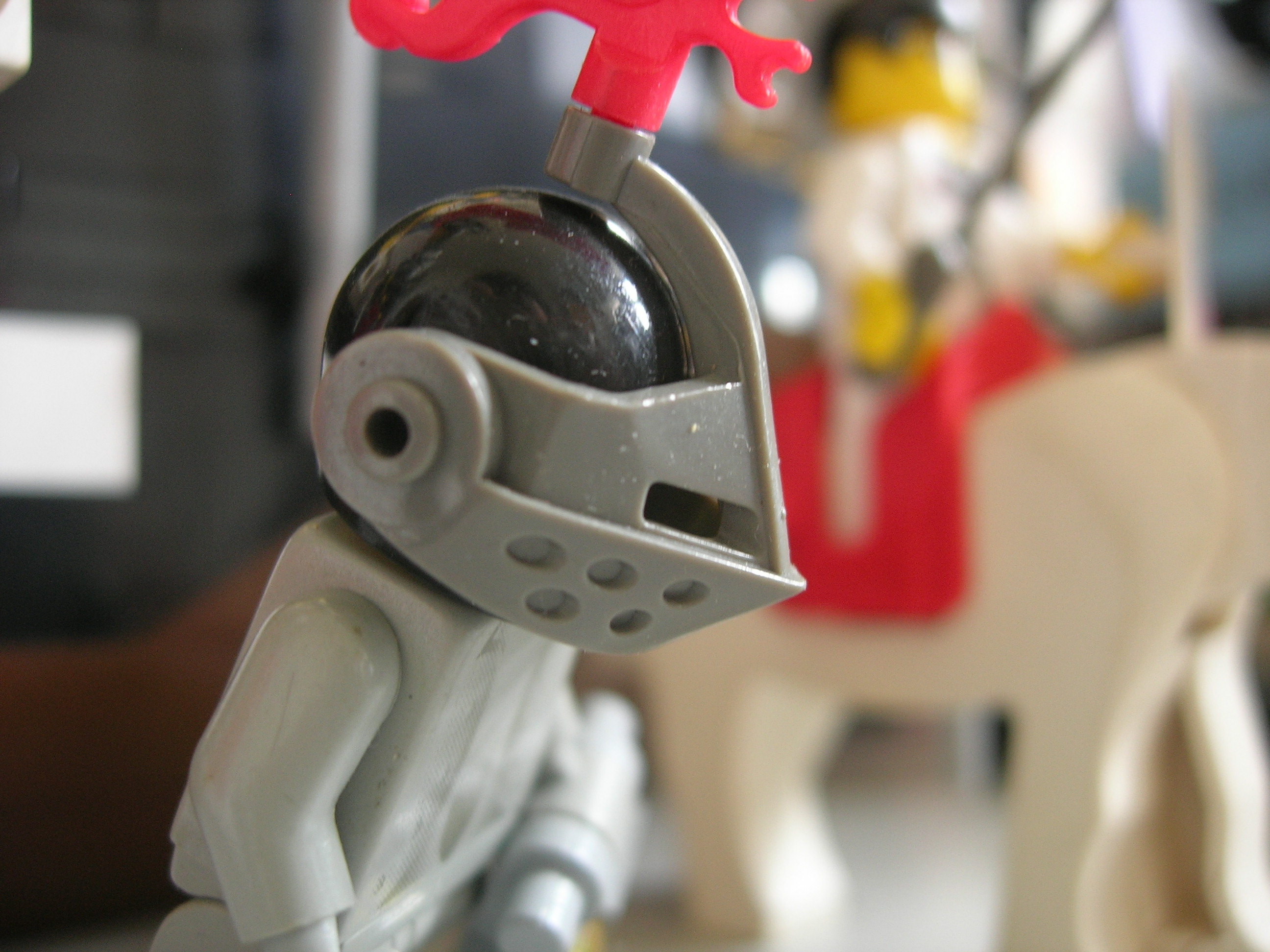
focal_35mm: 38
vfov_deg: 37.7
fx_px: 1394
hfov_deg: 49.0
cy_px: 476
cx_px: 635
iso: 84
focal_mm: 7.8
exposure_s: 1/4
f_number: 2.8
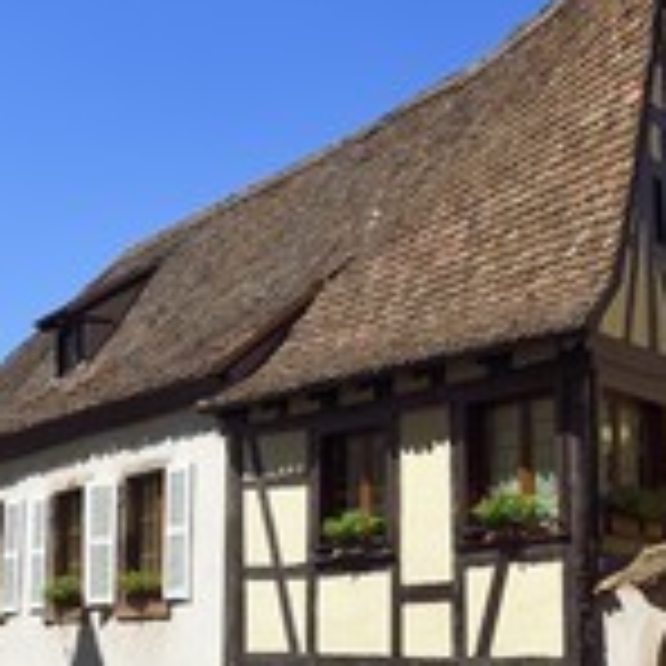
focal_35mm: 77
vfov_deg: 22.4
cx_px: 436
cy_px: 454
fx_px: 1676
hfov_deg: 22.4
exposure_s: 1/250
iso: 200
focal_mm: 32
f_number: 11
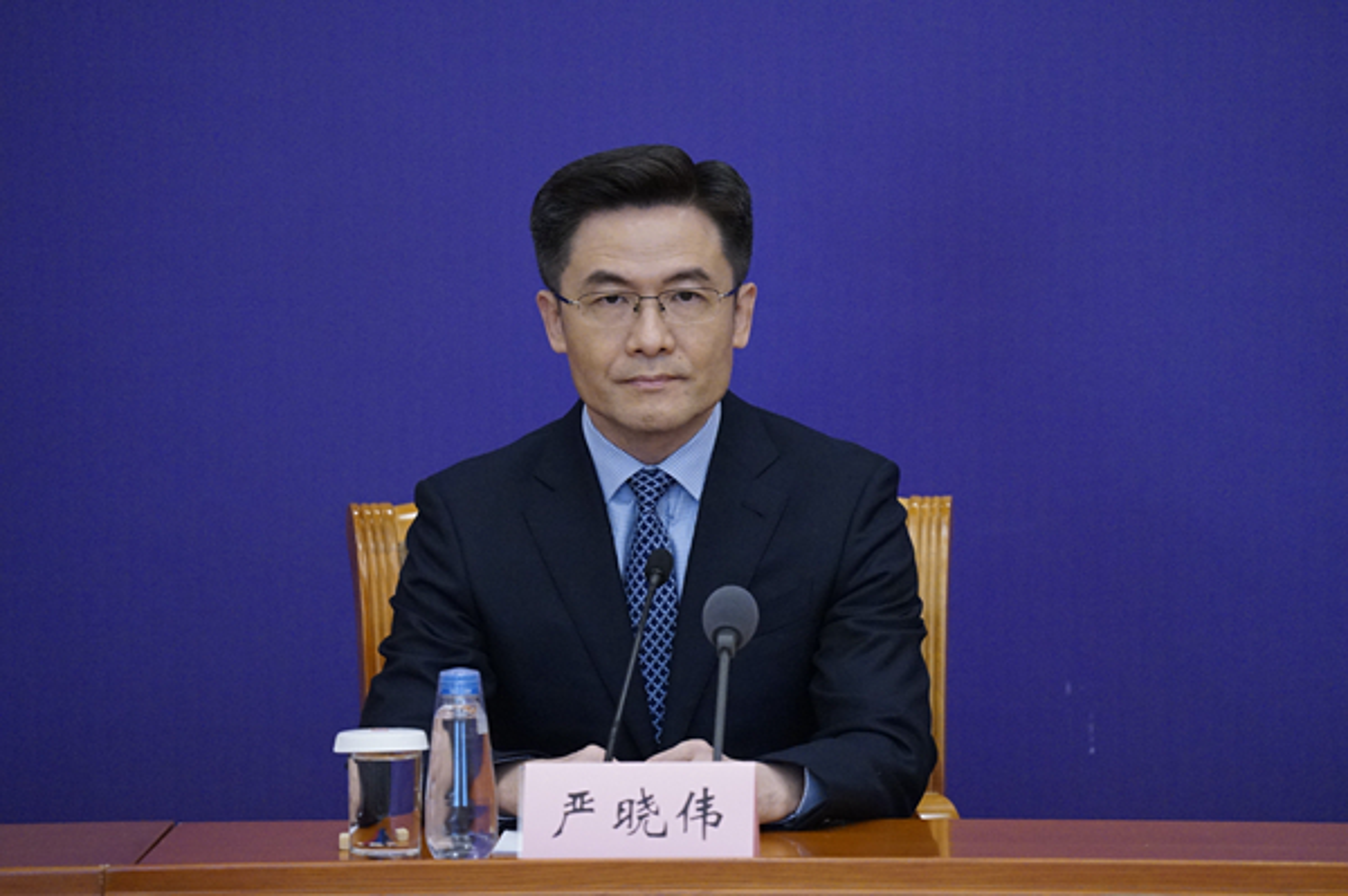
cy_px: 448
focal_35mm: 541
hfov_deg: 3.8
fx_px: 20240
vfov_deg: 2.5
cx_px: 674
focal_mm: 541
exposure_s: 1/200
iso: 6400
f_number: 6.3
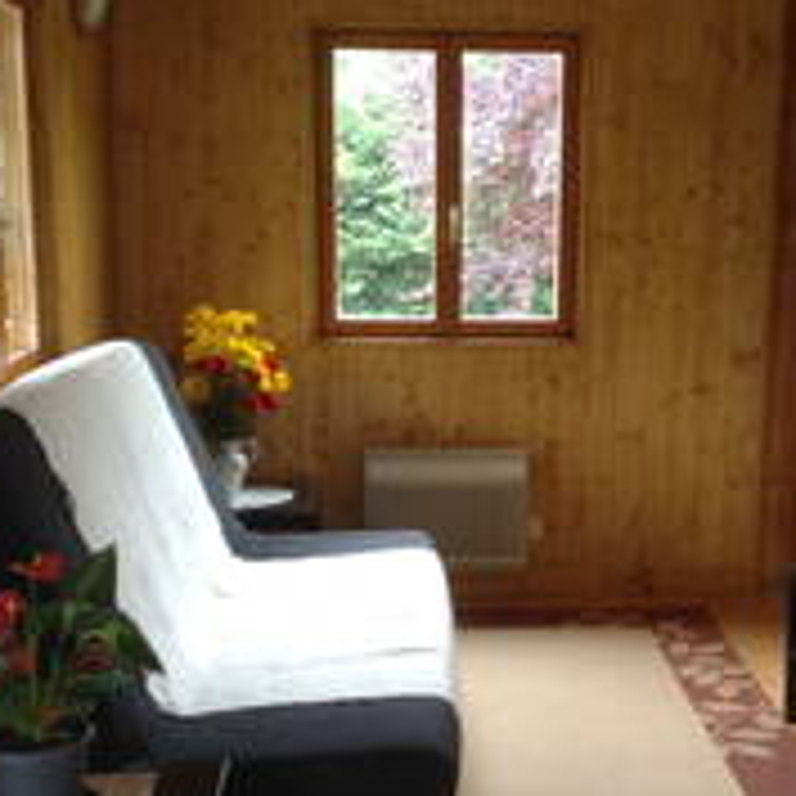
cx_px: 526
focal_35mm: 63
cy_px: 486
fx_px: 1639
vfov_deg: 27.2
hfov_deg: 27.1
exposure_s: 1/20
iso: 64
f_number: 2.4
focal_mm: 4.28
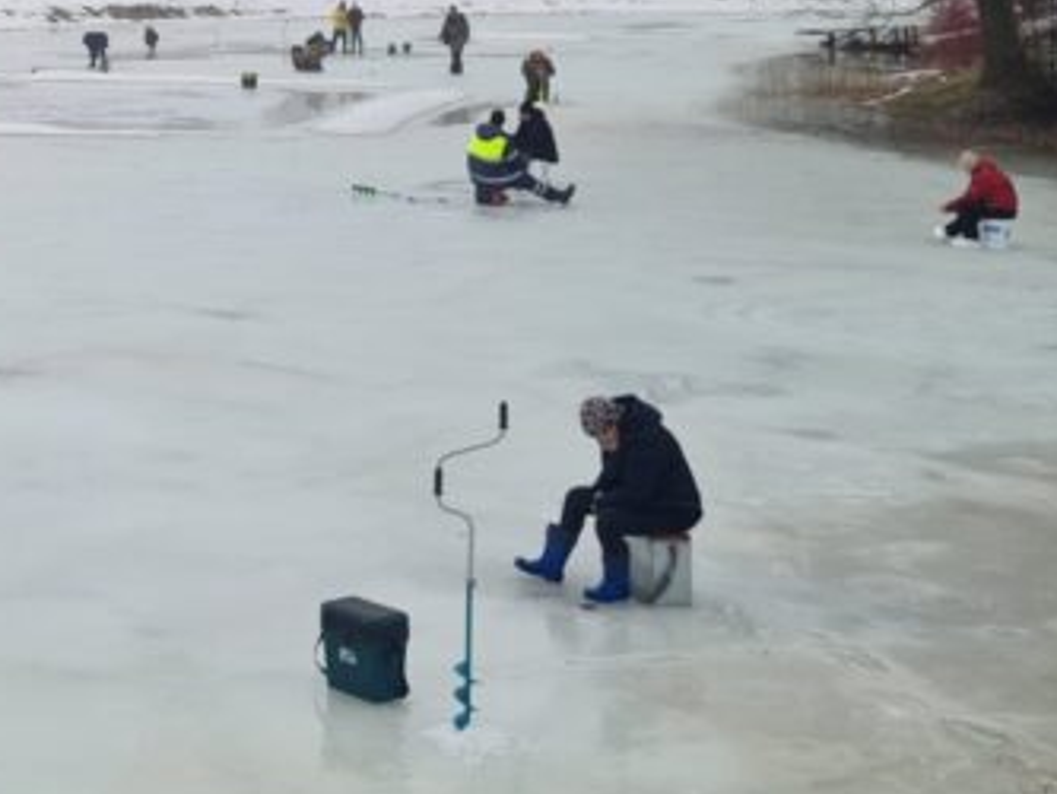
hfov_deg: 22.6
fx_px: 2444
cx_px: -197
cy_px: -83
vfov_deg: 17.8
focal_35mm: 80
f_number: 1.8
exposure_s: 1/154
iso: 50
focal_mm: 5.4
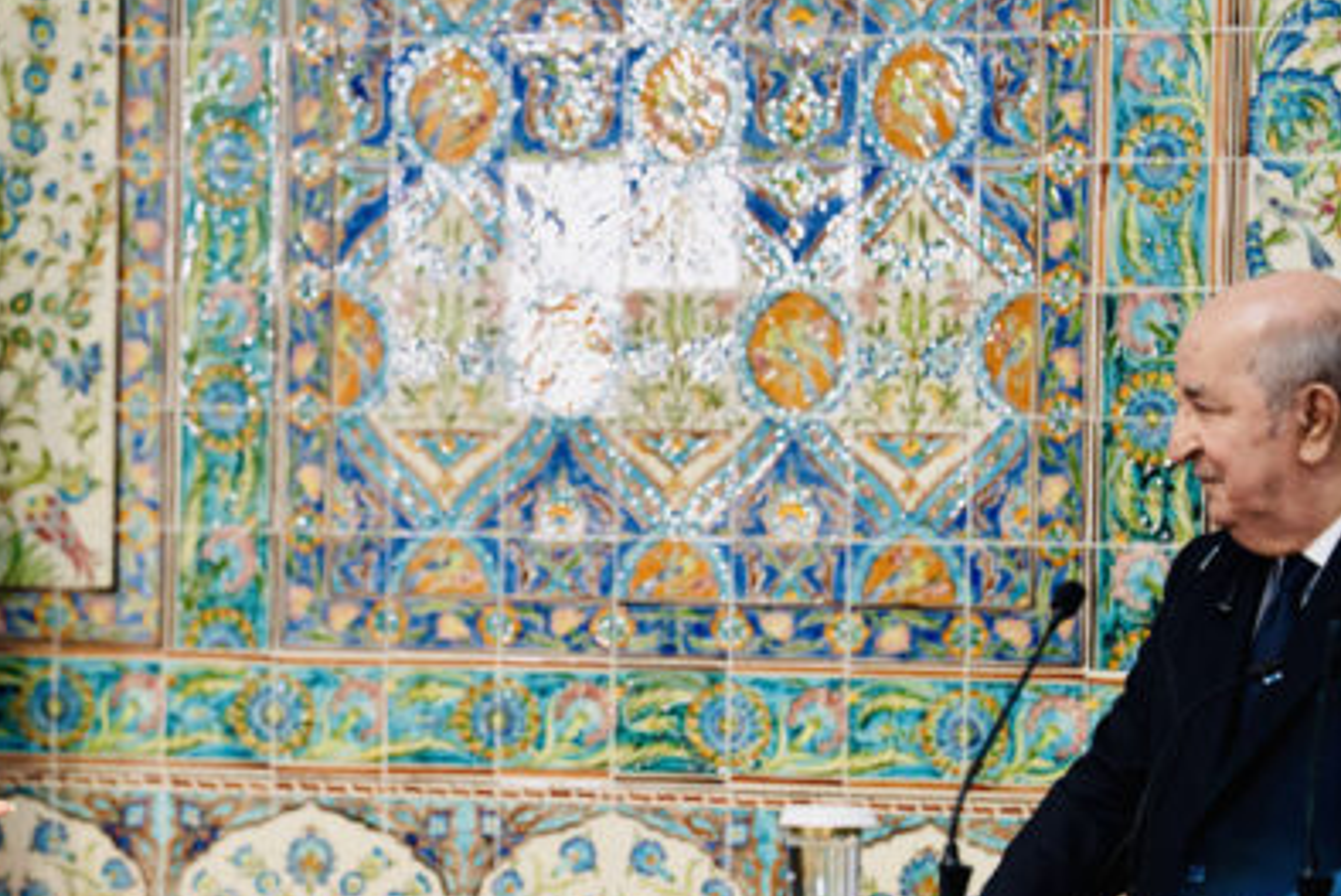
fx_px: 8496
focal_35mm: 228
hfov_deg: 9.0
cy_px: 647
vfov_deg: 6.0
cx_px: 388
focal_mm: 117
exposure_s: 1/250
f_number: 2
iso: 1250
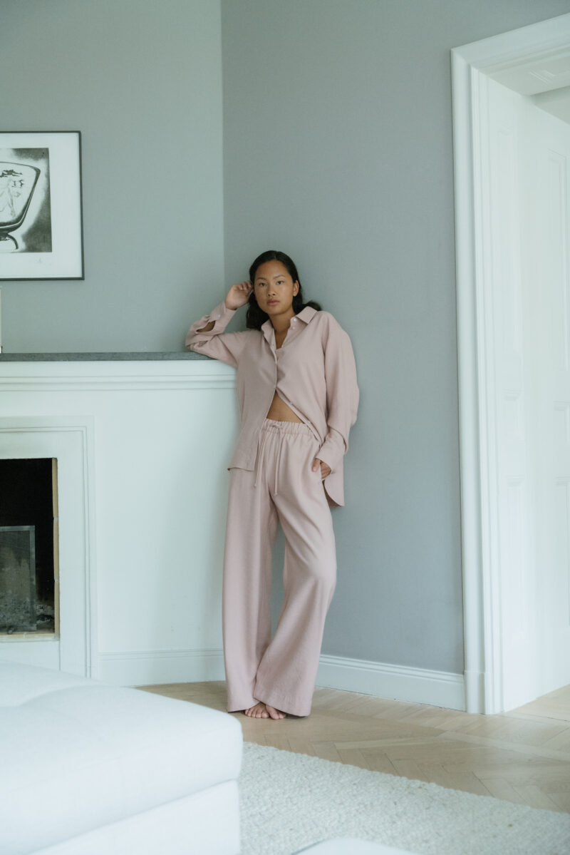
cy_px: 428
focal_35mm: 43
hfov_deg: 31.2
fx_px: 1021
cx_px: 285
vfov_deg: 45.4
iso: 3200
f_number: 3.5
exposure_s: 1/250
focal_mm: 43
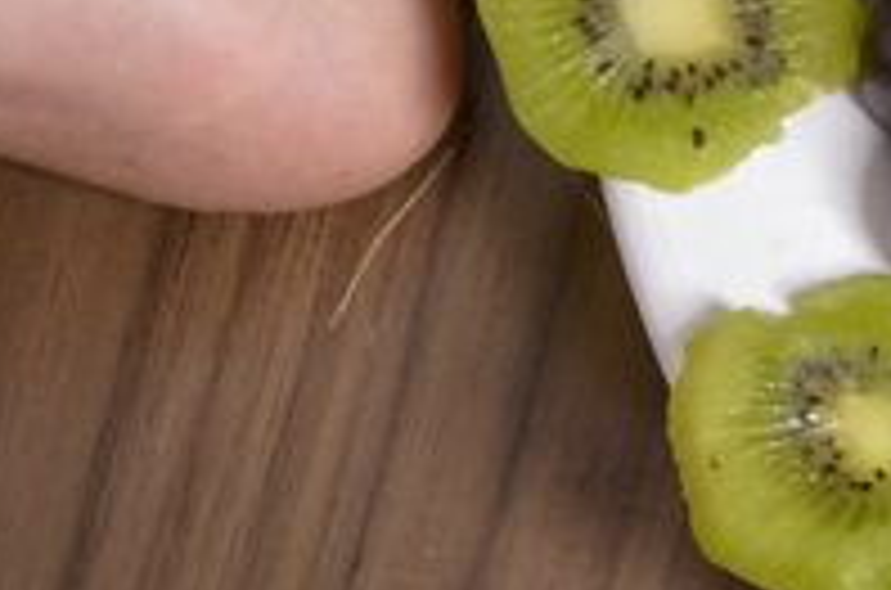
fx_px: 11209
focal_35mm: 454
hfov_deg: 4.5
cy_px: -421
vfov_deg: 3.0
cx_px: 1881
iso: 250
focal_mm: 50
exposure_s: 1/160
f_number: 5
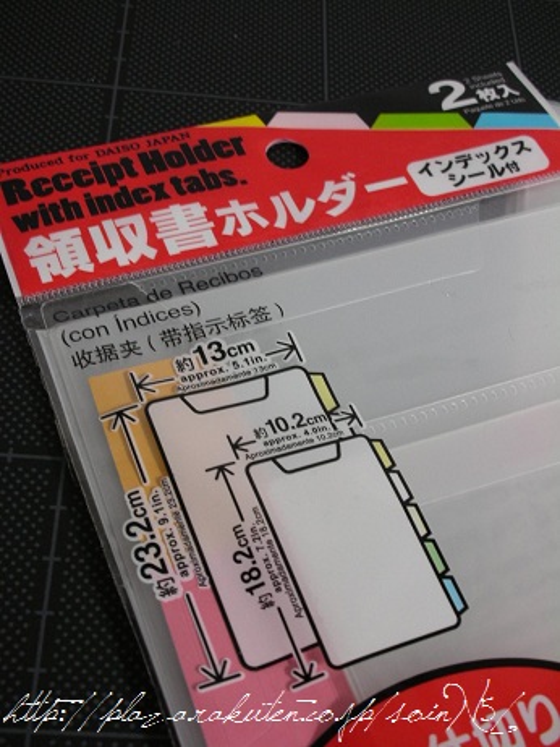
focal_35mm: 53
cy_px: 374
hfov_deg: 27.5
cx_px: 280
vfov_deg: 36.2
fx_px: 1143
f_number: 3.7
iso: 85
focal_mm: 8.8
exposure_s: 1/3.9
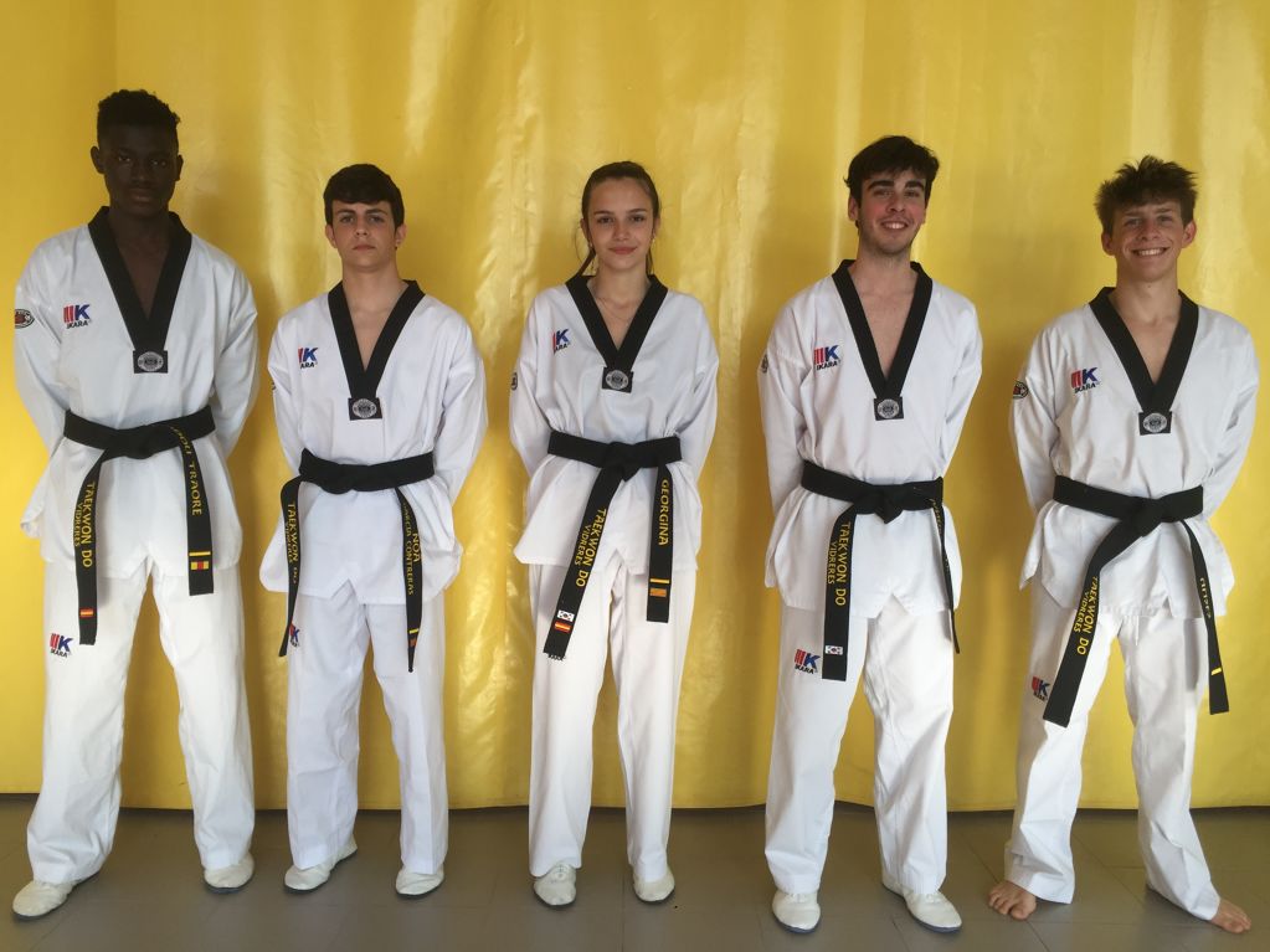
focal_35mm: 29
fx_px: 1064
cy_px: 476
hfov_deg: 61.7
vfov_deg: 48.2
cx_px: 635
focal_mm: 4.15
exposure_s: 1/140
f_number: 2.2
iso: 32
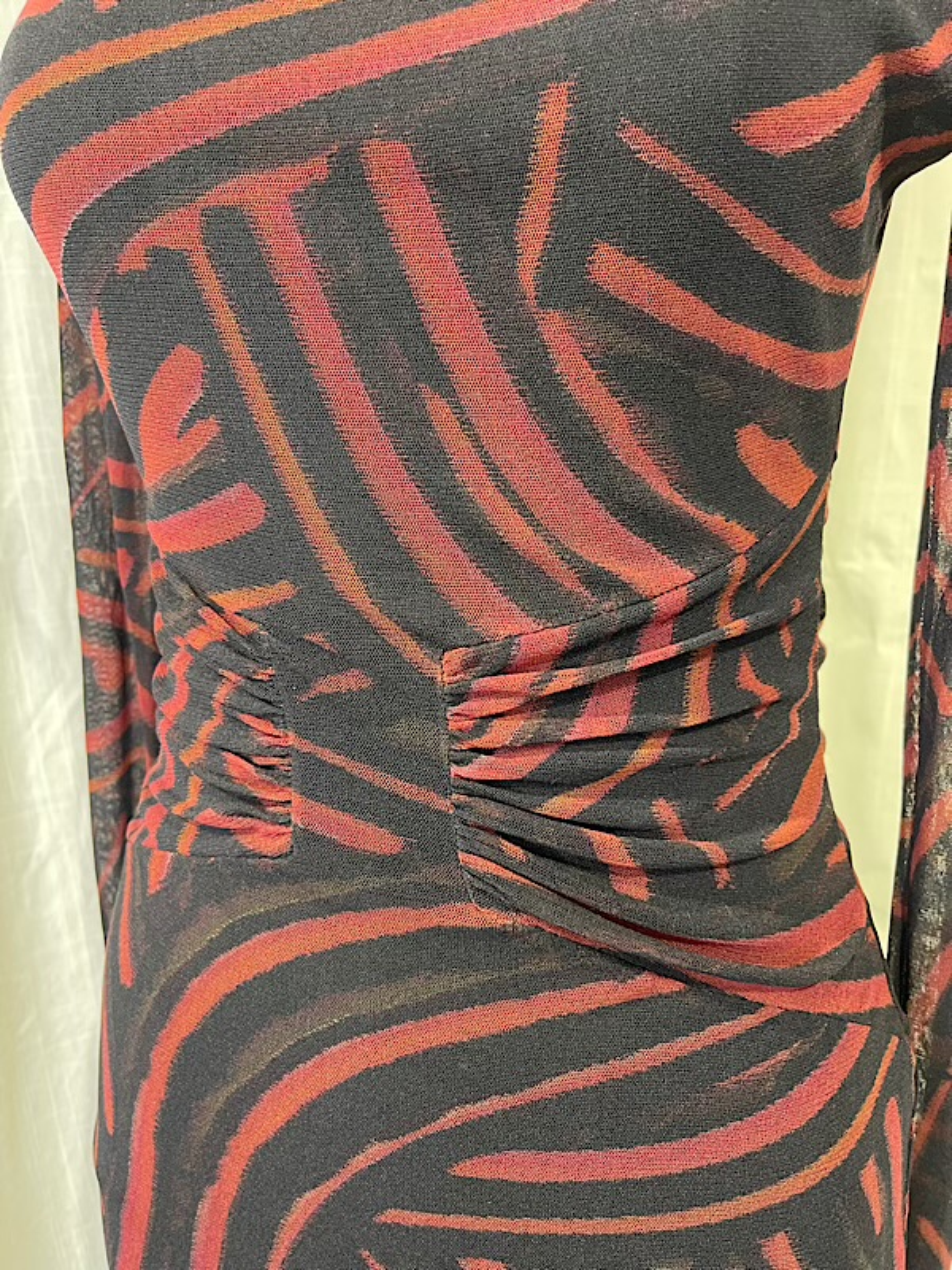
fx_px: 917
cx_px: 476
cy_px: 635
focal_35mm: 25
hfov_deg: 54.9
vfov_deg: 69.4
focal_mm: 5.1
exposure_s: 1/60
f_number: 1.6
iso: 160
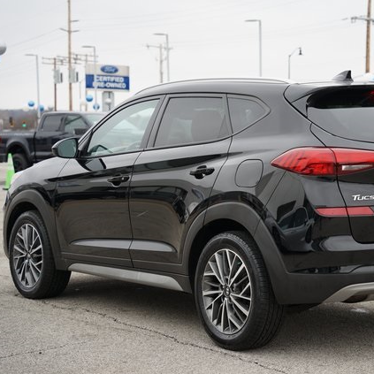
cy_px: 188
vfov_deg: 21.4
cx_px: 263
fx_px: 990
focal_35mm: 81
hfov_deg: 21.3
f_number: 4
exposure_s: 1/80
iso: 100
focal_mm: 63
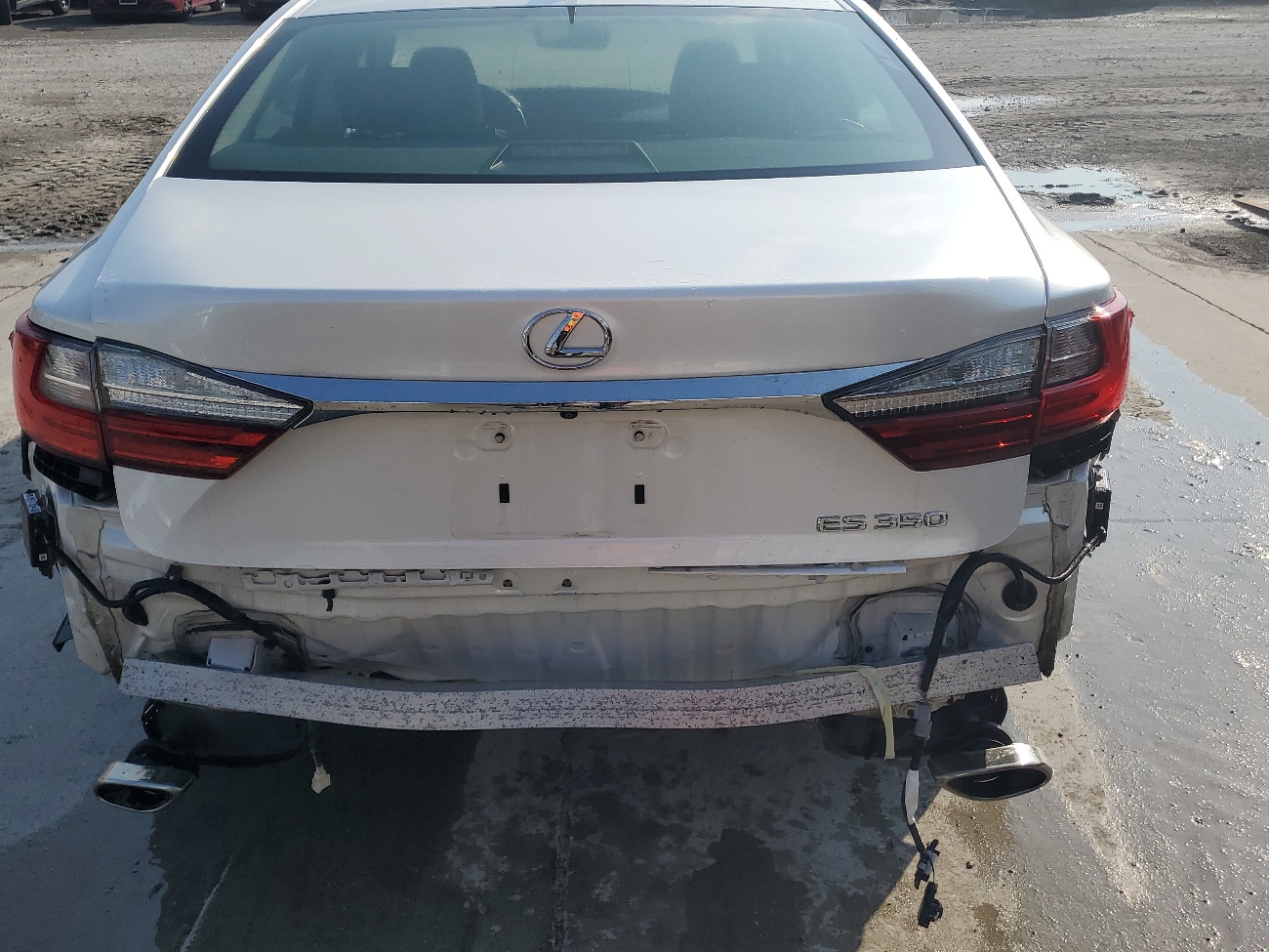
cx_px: 563
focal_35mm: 32
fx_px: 1173
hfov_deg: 56.7
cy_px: 386
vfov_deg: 44.0
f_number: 1.5
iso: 50
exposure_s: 1/5000
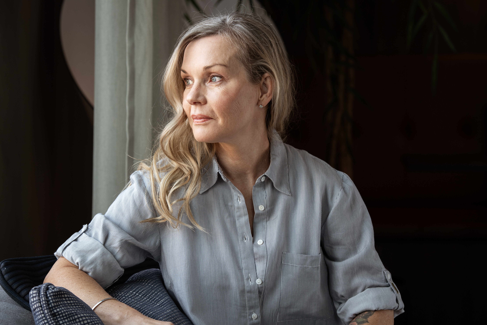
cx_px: 244
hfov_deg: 18.3
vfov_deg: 12.2
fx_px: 1515
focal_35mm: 112
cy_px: 162
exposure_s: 1/160
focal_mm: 112
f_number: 5.6
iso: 500
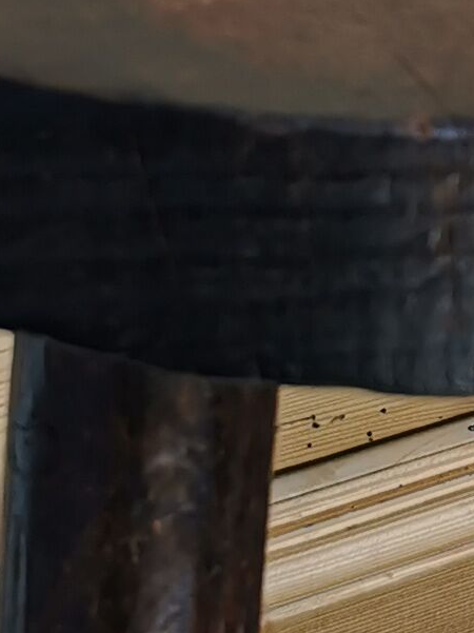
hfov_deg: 9.0
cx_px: 493
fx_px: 2997
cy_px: 517
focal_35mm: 164
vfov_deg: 12.0
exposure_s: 1/194
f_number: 1.8
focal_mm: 5.58
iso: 50
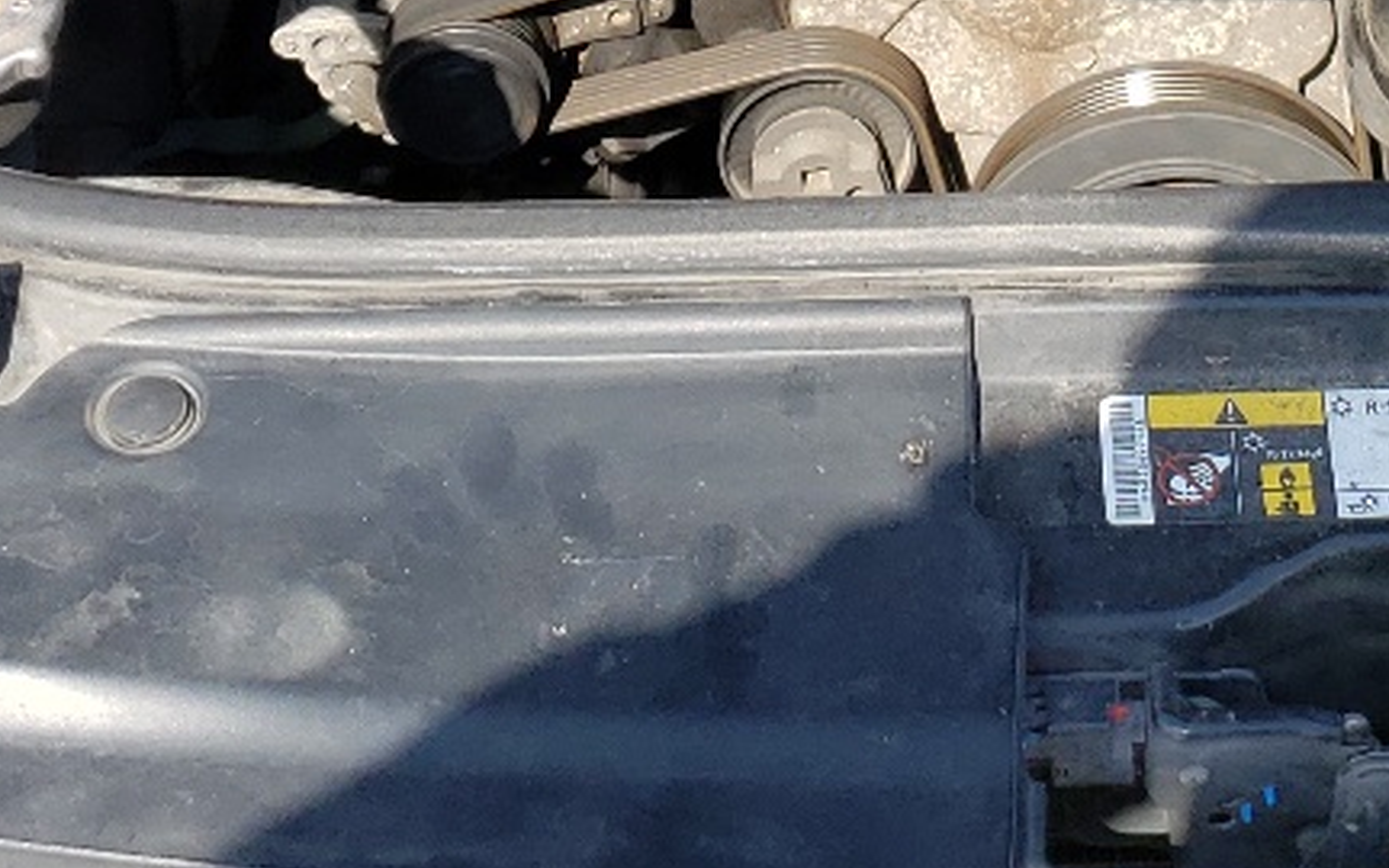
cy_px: -682
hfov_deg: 20.0
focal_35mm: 102
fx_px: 3861
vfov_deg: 11.9
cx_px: 1219
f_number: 1.5
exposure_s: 1/1250
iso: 50
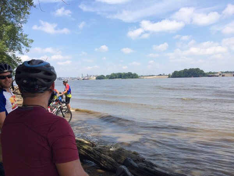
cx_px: 117
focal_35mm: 29
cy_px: 88
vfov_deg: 48.2
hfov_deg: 61.7
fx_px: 196
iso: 32
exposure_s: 1/2283
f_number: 2.2
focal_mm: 4.15
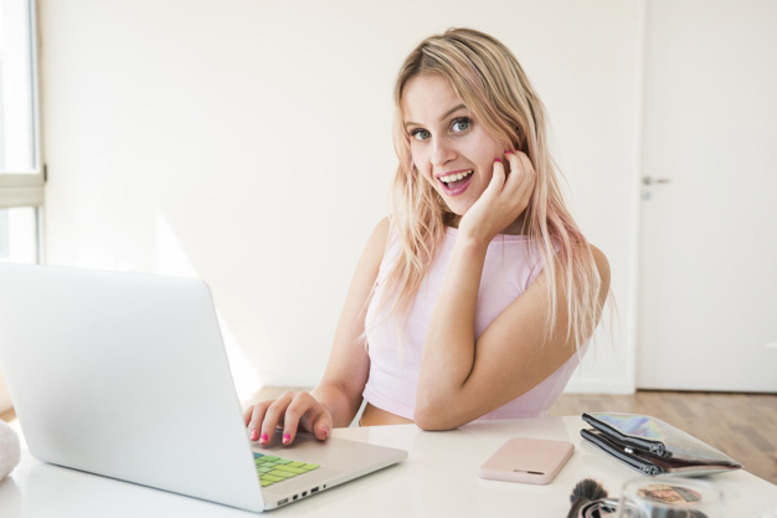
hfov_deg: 36.3
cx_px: 388
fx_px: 1187
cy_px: 259
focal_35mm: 55
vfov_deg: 24.6
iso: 320
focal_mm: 55
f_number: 5.6
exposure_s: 1/125
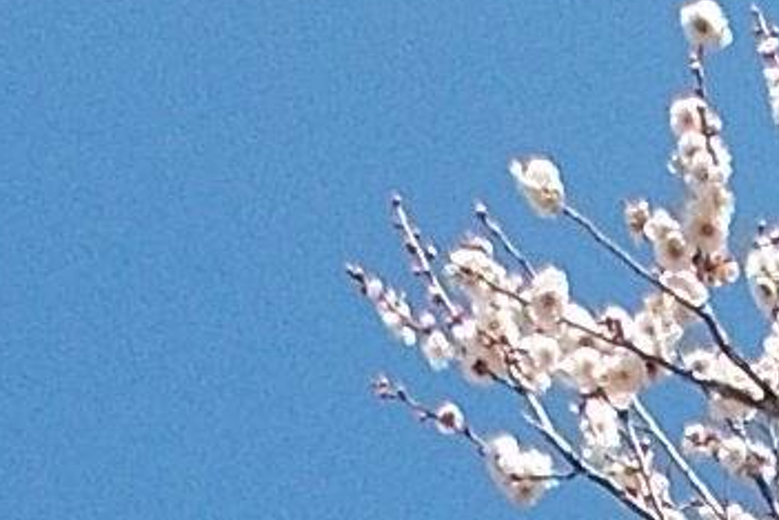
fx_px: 3787
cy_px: 1540
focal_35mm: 175
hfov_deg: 11.2
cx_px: 1216
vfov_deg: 7.0
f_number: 8
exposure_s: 1/125
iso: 80
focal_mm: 4.6
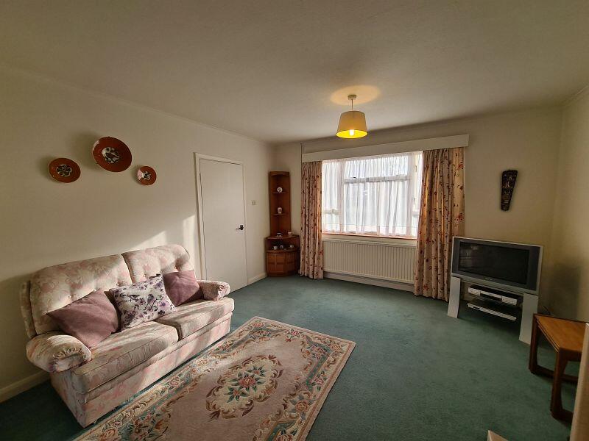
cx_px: 294
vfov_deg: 89.9
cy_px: 220
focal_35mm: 13
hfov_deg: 106.2
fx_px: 221
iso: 50
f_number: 2.2
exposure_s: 1/158
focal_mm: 2.2
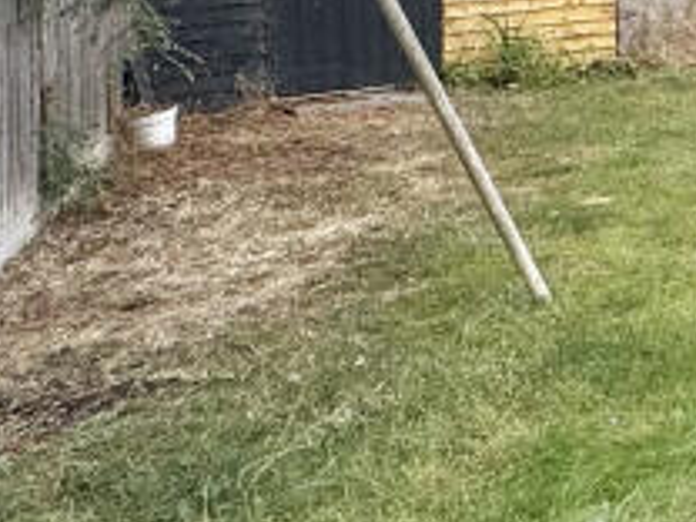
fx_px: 1387
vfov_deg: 20.0
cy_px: -110
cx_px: 1198
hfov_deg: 20.9
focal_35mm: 69
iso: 40
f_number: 2.2
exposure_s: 1/899
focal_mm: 2.22
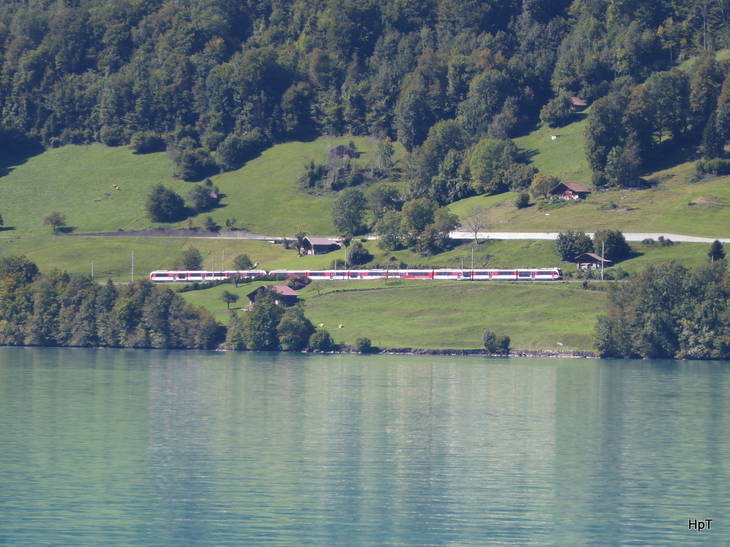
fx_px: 5209
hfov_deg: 8.0
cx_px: 365
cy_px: 274
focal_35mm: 247
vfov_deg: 6.0
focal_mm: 38.4
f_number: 5.6
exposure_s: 1/160
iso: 80
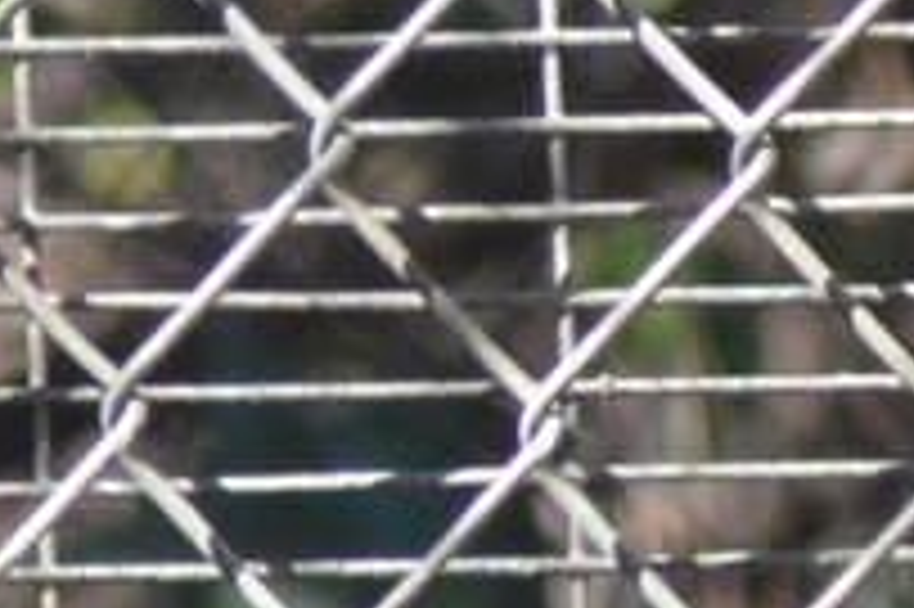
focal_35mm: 2182
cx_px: -1283
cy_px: 991
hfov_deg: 0.9
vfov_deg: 0.6
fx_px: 55351
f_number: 4.5
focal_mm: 185
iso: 800
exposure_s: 1/1000
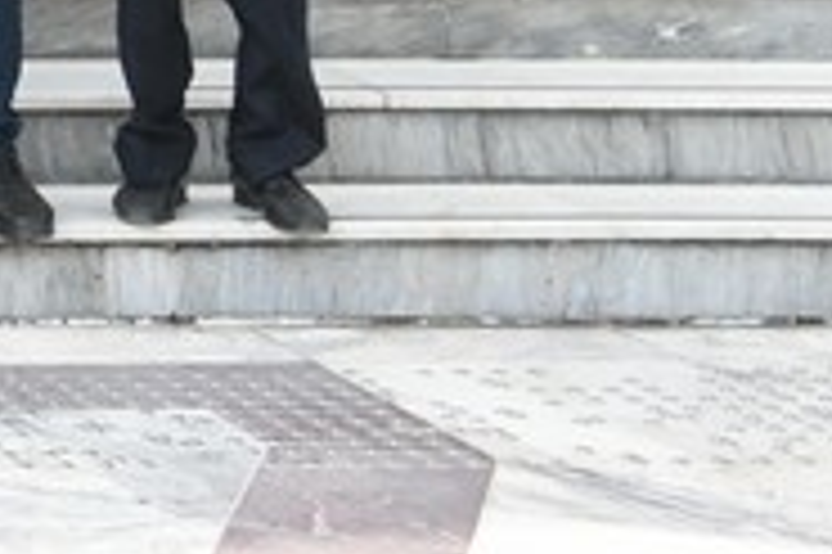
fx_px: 3995
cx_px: -1282
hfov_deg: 10.1
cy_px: -890
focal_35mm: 173
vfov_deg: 7.3
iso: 5000
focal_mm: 32
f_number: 14
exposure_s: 1/640
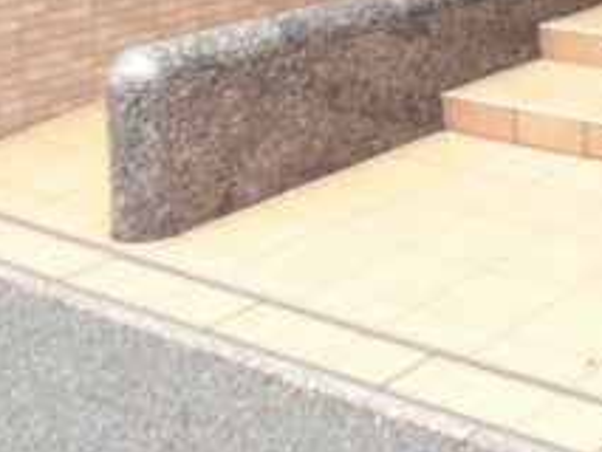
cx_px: 712
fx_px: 1357
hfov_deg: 23.0
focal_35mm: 78
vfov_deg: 17.2
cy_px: -218
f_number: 3.5
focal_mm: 4.6
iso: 100
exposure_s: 1/100
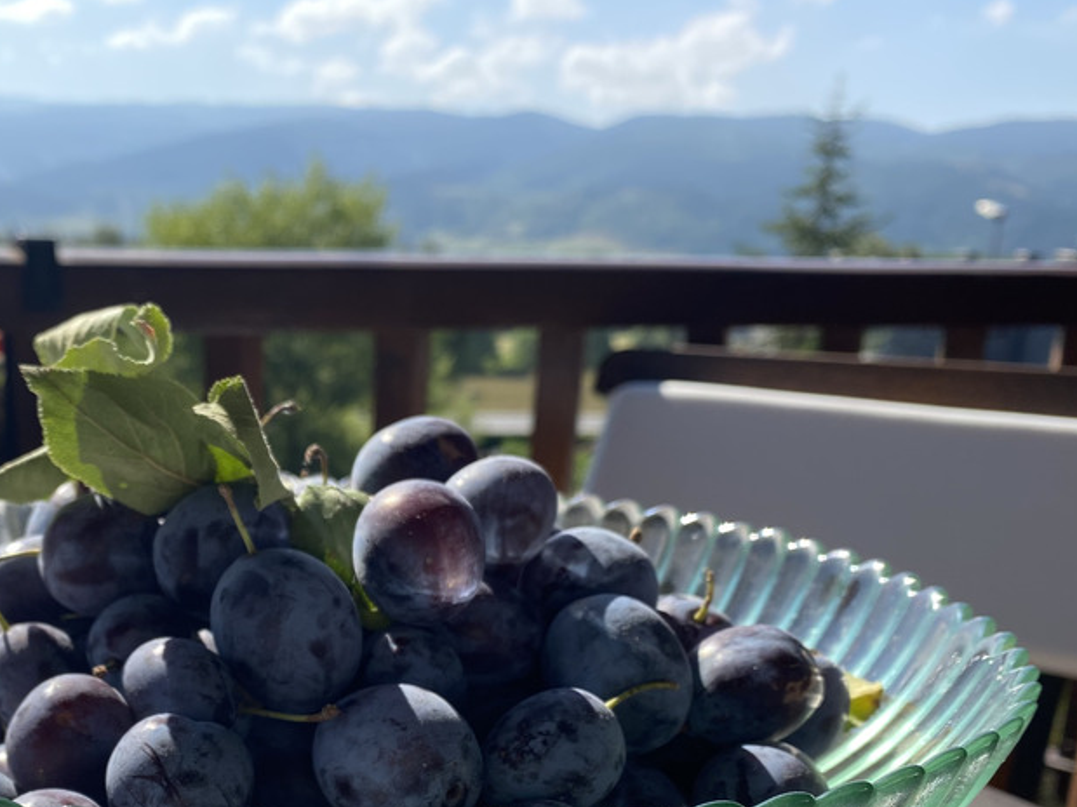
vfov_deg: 32.6
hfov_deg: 41.7
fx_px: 1338
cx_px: 197
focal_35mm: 43
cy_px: 650
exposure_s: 1/1034
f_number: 1.8
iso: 32
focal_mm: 4.25
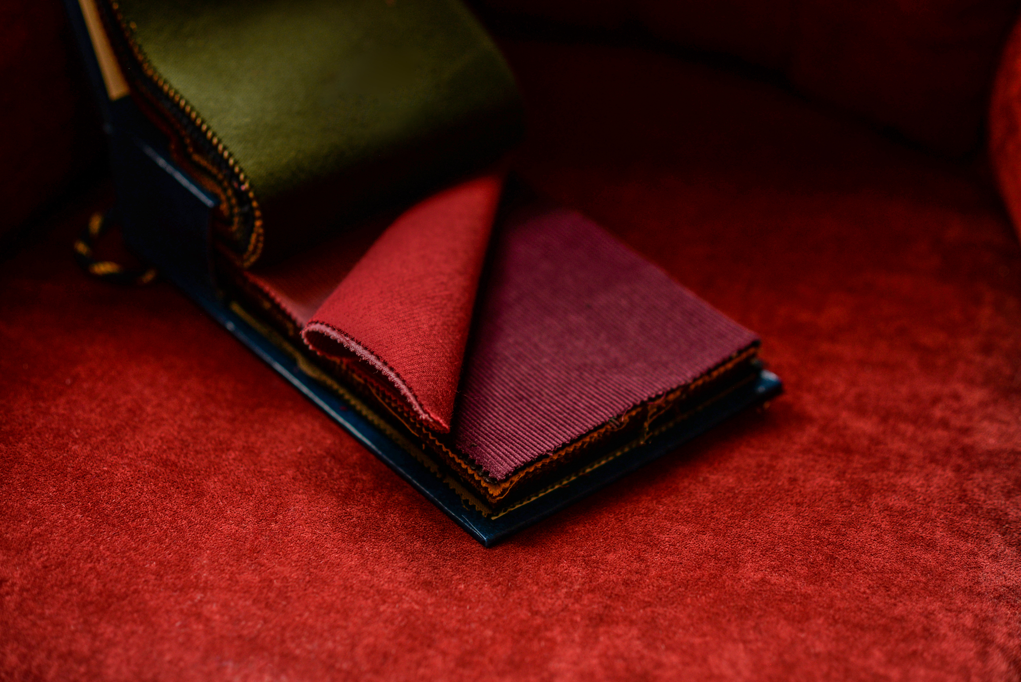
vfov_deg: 16.1
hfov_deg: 23.9
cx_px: 510
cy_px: 341
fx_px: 2411
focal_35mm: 85
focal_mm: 85
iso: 400
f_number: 2.8
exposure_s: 1/160
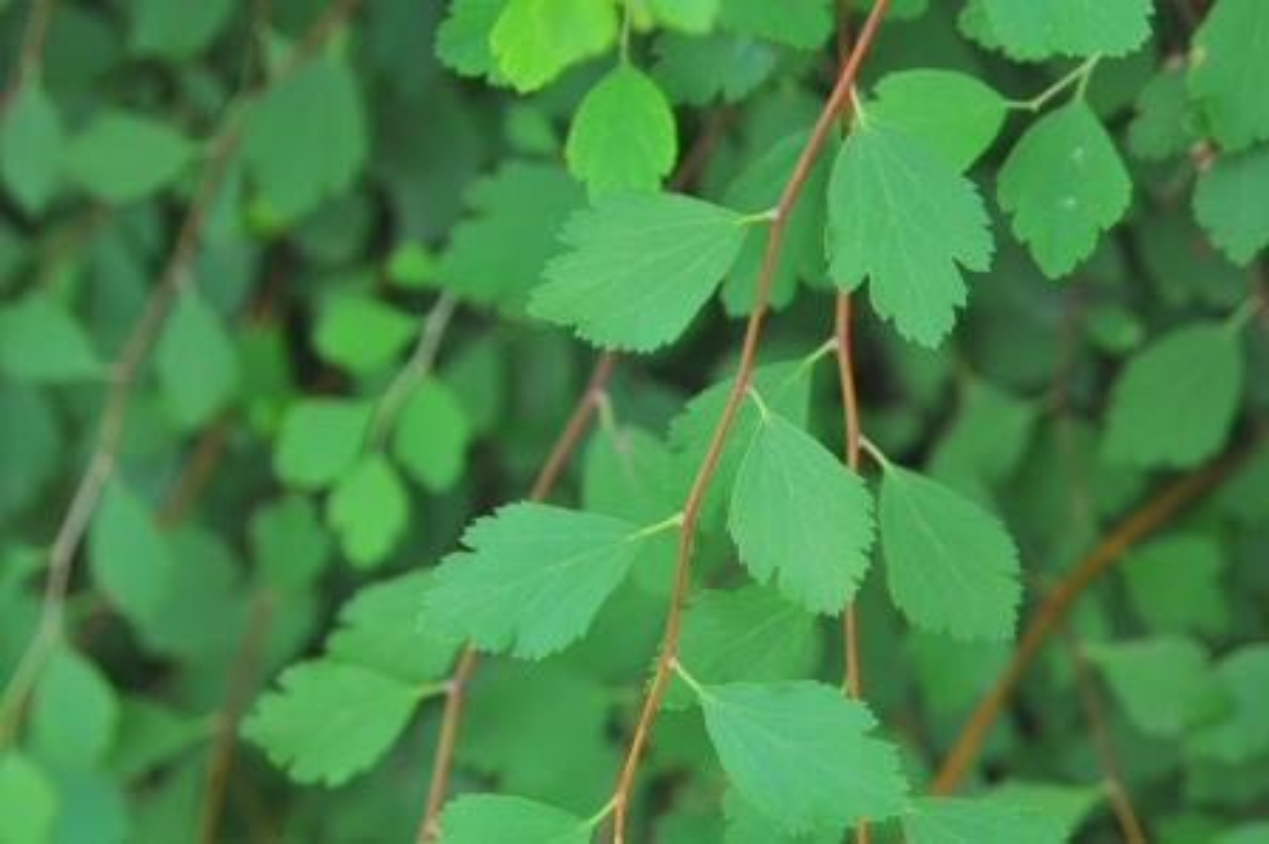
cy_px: 422
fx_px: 3487
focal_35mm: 99
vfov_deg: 13.8
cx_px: 634
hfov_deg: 20.6
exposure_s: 1/125
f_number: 5.6
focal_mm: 66
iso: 500
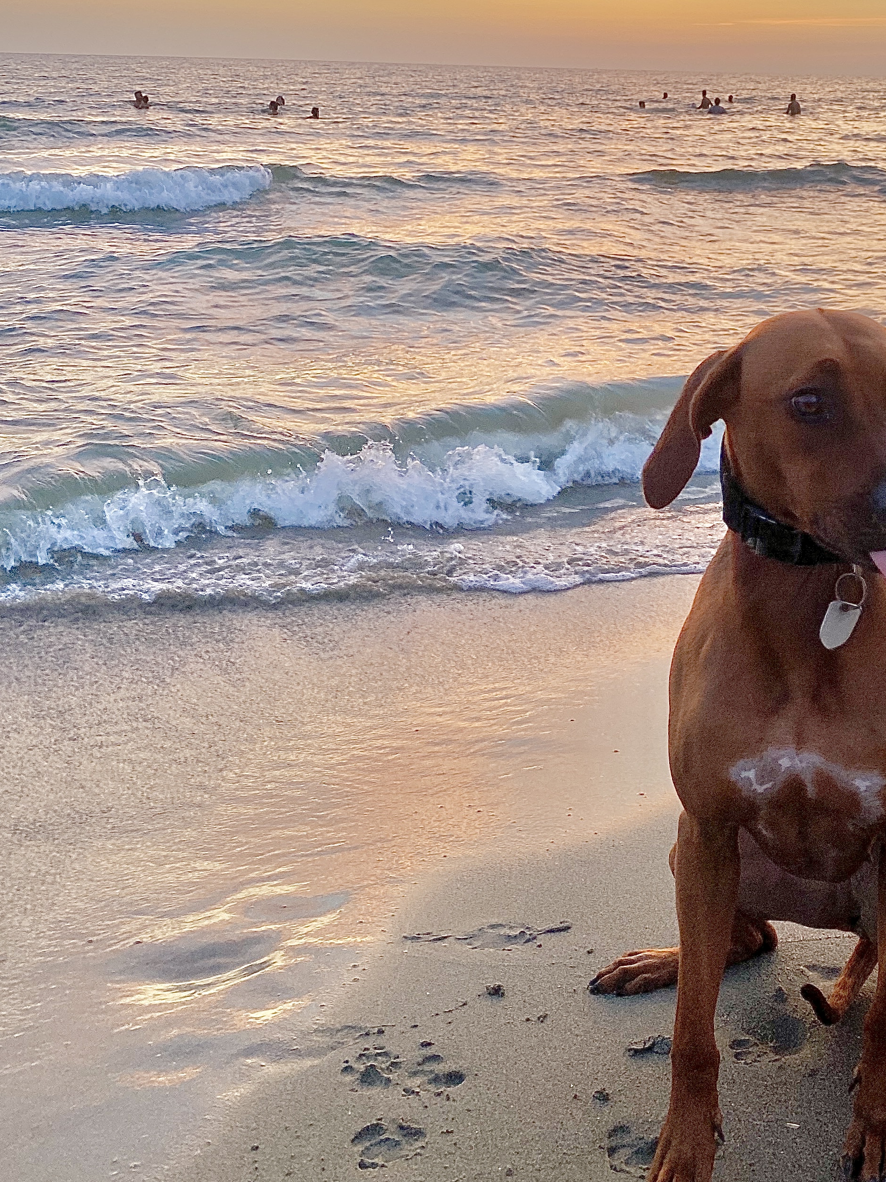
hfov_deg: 33.5
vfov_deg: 43.8
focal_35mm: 42
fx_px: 1433
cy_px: 341
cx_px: 692
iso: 50
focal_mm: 4.25
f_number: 1.8
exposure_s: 1/122
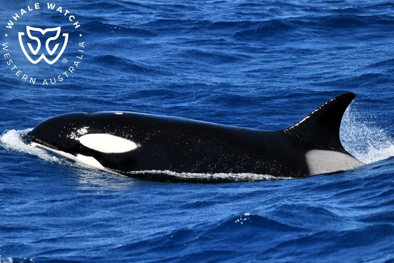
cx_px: 197
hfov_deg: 7.6
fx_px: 2954
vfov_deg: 5.1
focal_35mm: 270
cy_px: 132
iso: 1600
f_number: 5.6
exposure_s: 1/8000
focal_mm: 270
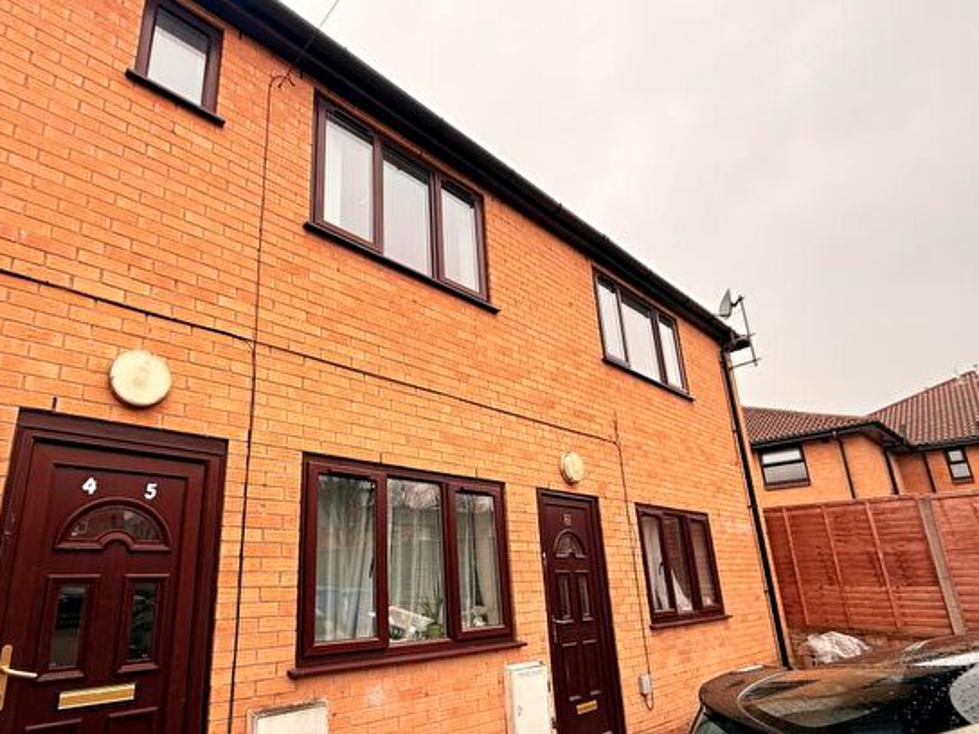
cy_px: 443
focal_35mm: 18
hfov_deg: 86.4
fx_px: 509
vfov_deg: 70.8
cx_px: 380
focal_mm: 2.22
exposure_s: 1/173
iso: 50
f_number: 2.2
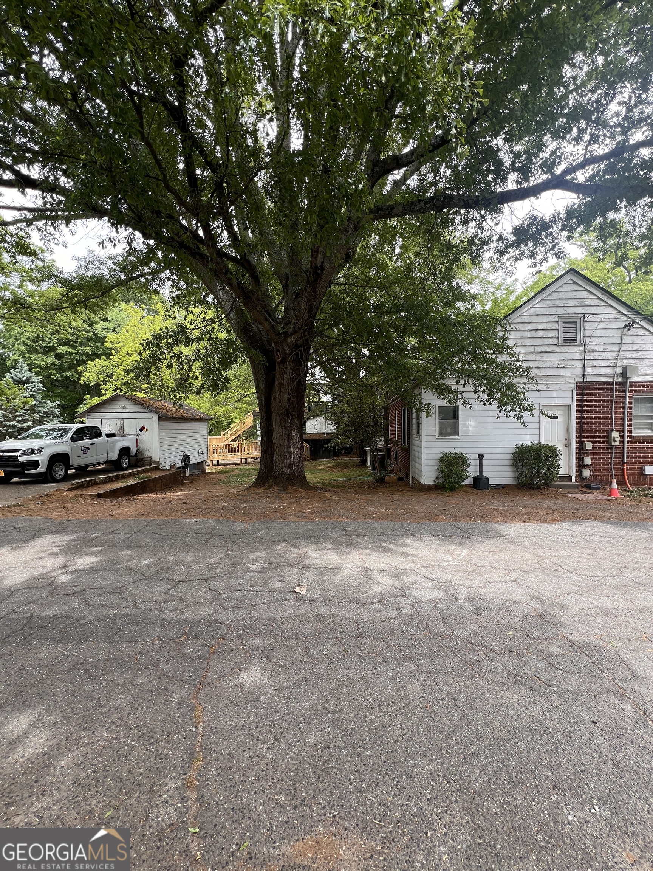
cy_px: 436
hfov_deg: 89.9
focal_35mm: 13
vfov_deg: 106.2
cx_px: 326
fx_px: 327
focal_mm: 1.57
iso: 32
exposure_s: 1/166
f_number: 1.8
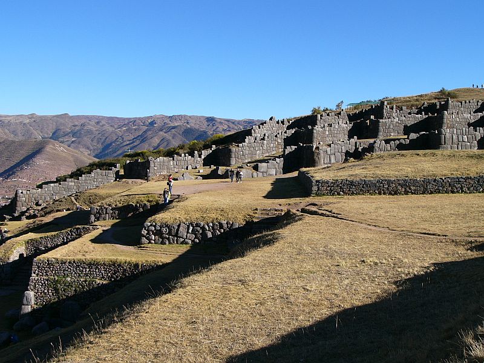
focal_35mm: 47
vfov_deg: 30.9
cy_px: 182
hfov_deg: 40.4
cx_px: 242
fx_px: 657
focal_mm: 7.8
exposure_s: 1/500
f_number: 4
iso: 50
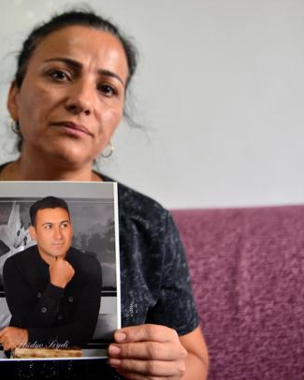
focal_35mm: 54
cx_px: 62
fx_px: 607
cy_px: 190
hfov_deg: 27.6
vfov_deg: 34.7
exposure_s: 1/250
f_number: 2.8
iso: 1250
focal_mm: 38
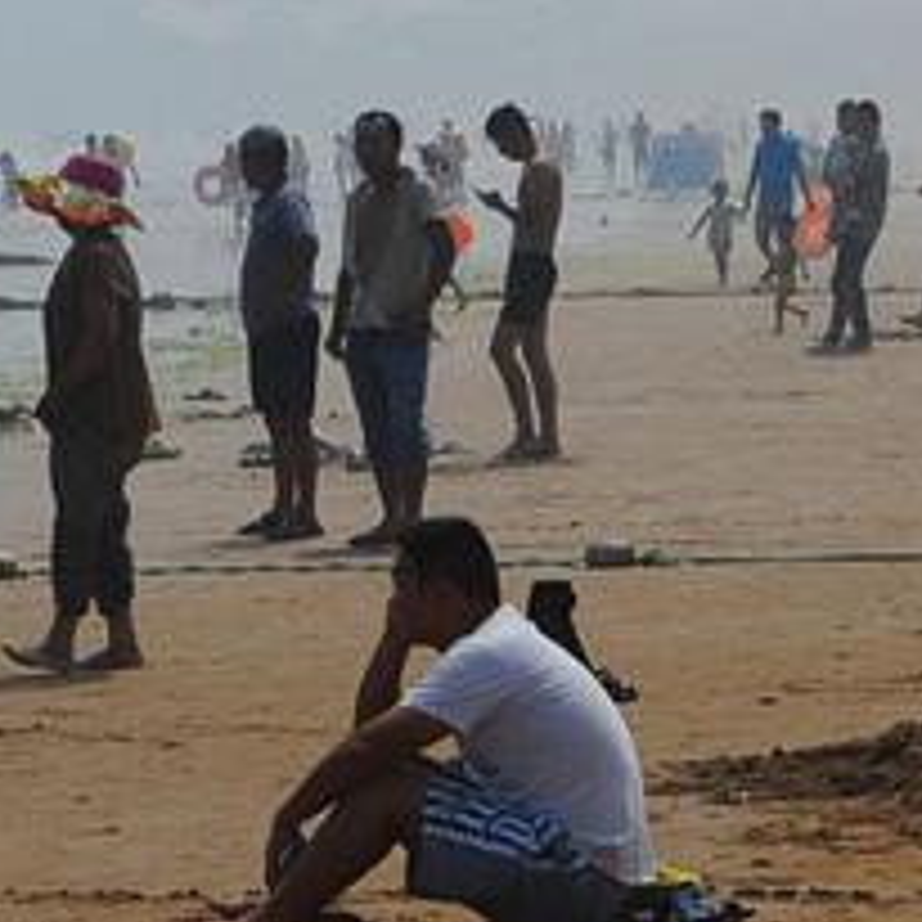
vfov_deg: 9.7
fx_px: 5424
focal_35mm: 180
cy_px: 295
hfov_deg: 9.7
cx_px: 571
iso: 200
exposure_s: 1/2000
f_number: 5
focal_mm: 68
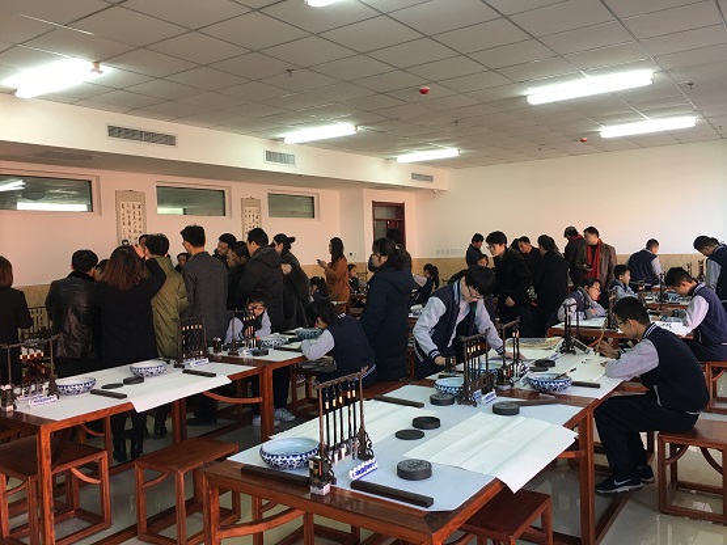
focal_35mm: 29
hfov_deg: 61.7
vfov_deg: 48.2
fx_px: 609
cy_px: 272
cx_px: 364
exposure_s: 1/33
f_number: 2.2
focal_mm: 4.15
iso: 32
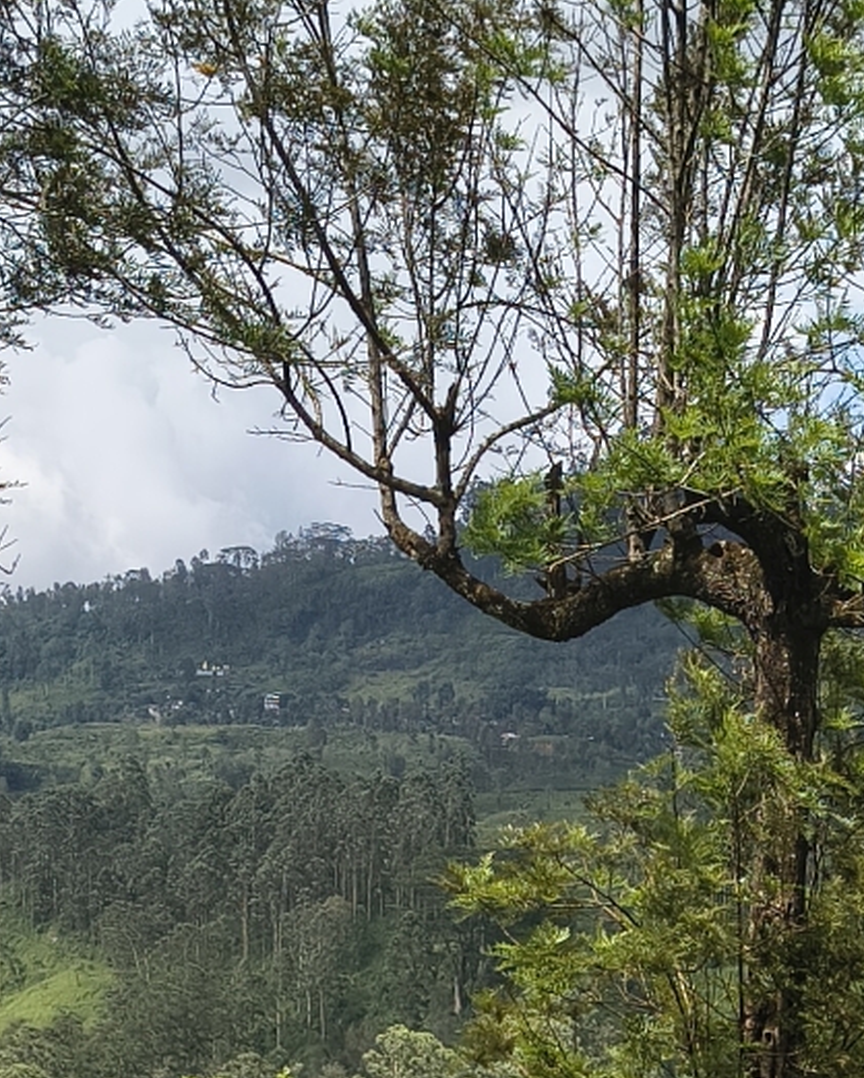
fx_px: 2747
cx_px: 556
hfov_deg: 17.8
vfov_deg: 19.9
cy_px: 1505
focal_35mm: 86
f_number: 1.8
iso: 101
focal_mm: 5.56
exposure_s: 1/2332
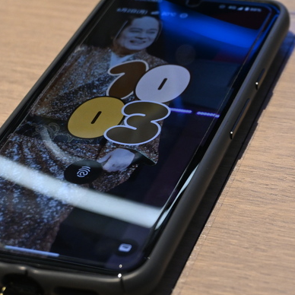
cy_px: 143
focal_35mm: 108
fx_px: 1040
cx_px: 287
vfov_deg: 16.1
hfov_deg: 15.9
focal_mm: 41
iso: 1250
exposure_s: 1/125
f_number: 5.6
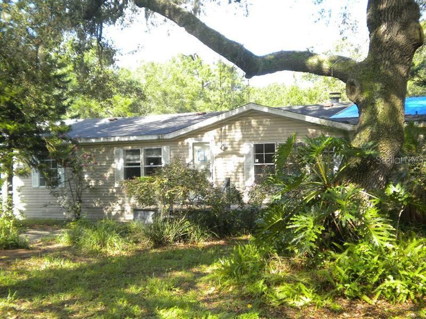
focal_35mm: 52
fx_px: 640
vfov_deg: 28.0
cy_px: 160
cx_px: 213
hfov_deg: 36.8
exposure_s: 1/130
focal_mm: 9.3
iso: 113
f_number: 3.9
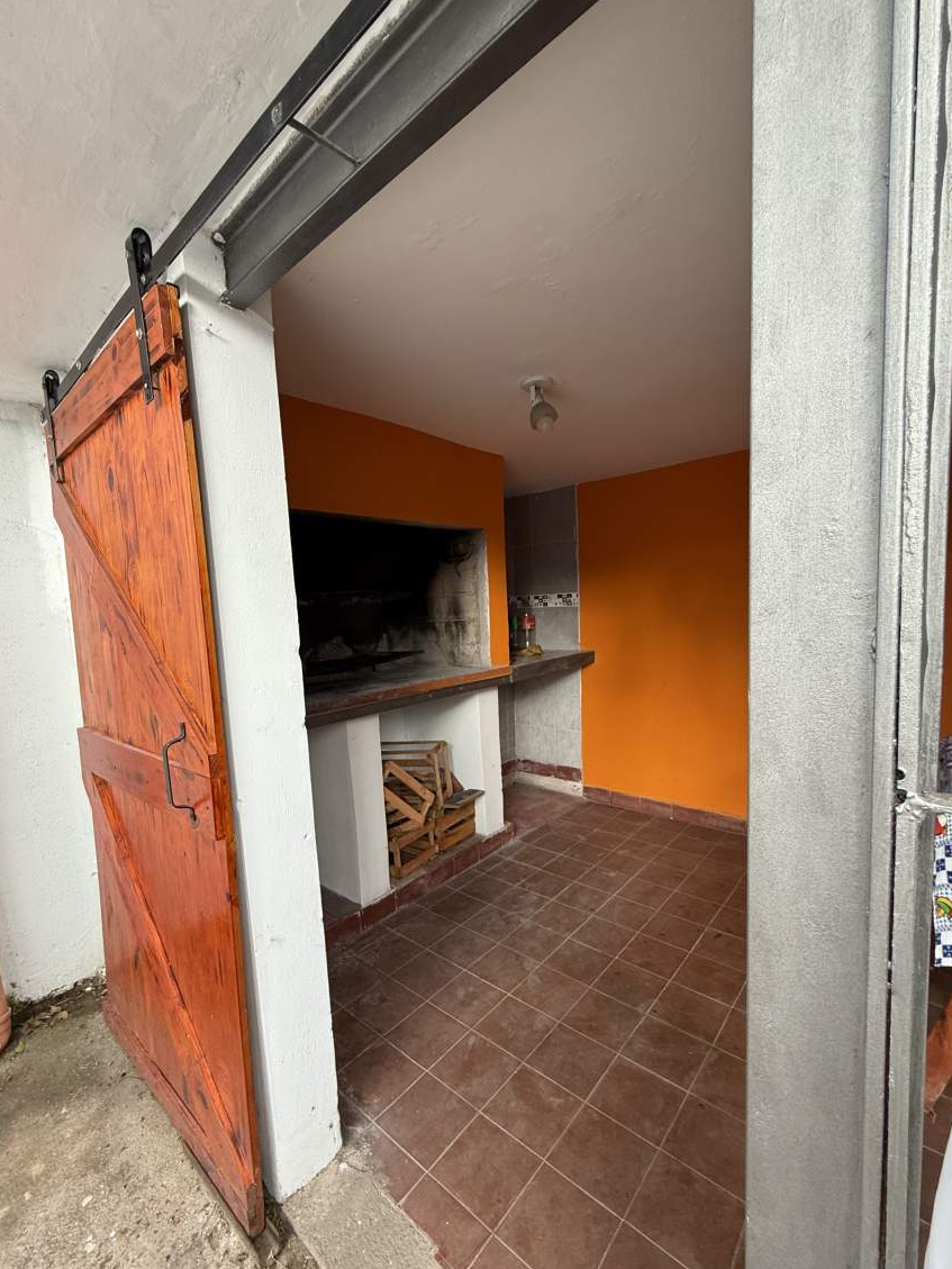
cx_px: 451
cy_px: 667
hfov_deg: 81.7
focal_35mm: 15
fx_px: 550
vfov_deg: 98.1
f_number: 2.2
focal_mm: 2.22
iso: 160
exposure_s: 1/99
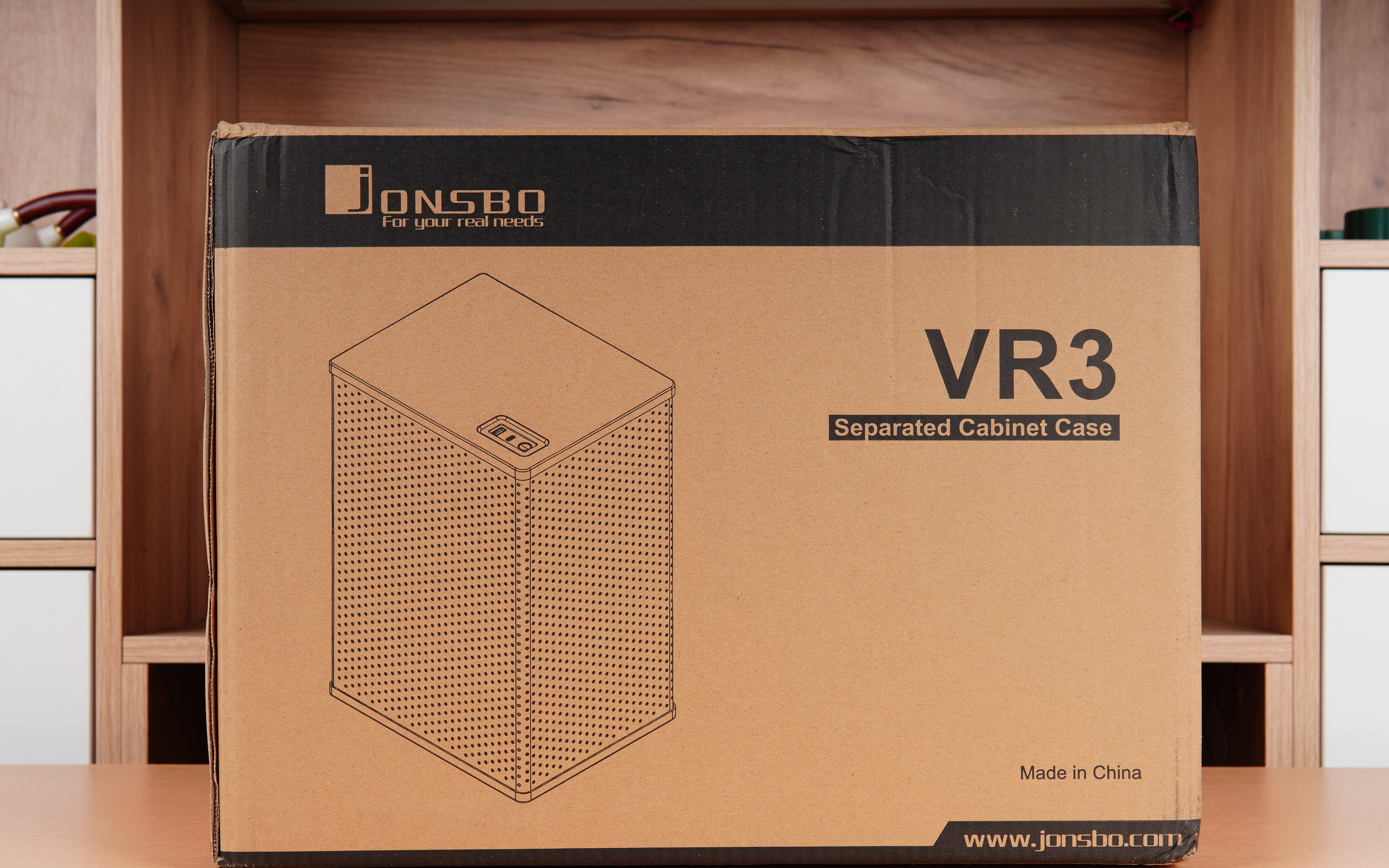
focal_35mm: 51
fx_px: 1930
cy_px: 494
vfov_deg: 25.3
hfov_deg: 39.6
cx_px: 700
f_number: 8
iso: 100
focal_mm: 30
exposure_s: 1/160
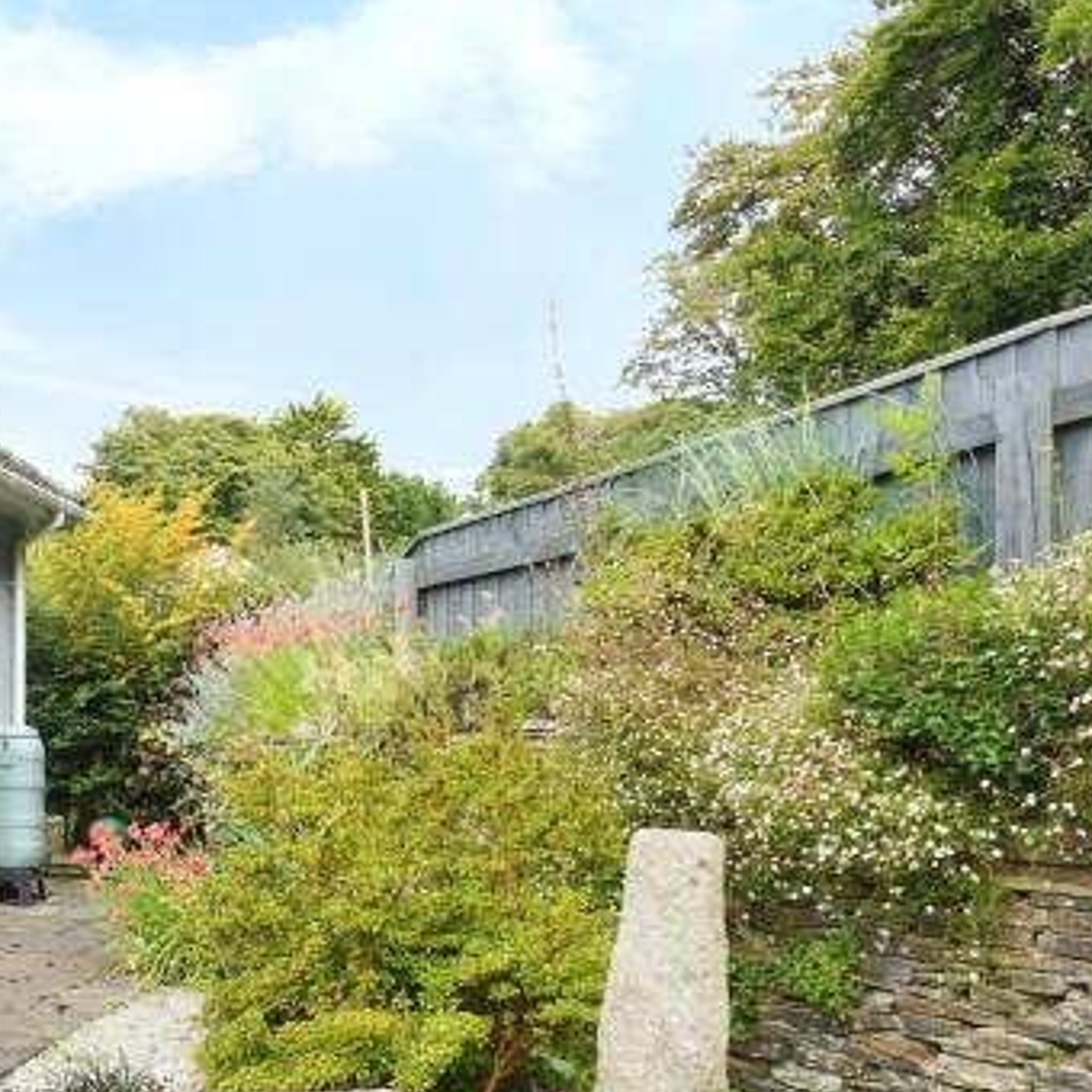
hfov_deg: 36.7
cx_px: 0
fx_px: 1463
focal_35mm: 41
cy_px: 727
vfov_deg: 40.4
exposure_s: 1/250
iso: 800
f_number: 9
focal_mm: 16
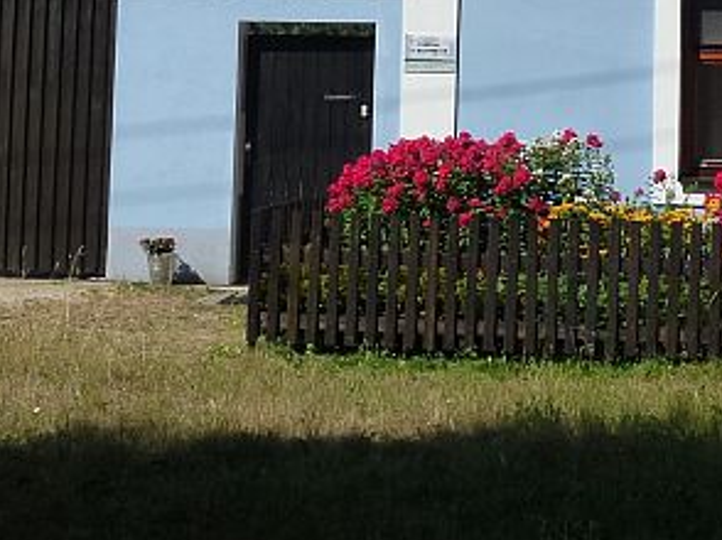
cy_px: -137
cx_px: 580
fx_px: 2042
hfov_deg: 19.8
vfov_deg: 14.5
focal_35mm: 98
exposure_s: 1/1300
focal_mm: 6.4
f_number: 4
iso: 160
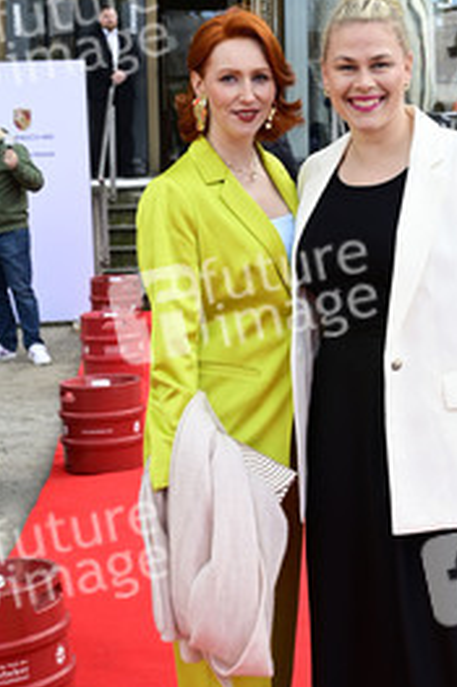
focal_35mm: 67
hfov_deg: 20.2
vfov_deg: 30.0
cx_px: 319
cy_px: 434
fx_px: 1277
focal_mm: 44
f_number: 7.1
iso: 320
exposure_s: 1/200
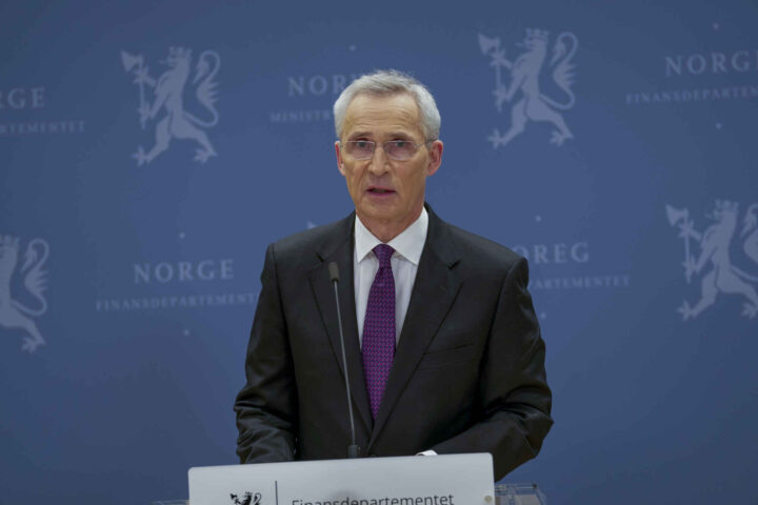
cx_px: 379
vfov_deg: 7.9
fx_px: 3642
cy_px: 252
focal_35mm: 173
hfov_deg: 11.9
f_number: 3.5
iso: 800
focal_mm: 173
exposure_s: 1/200
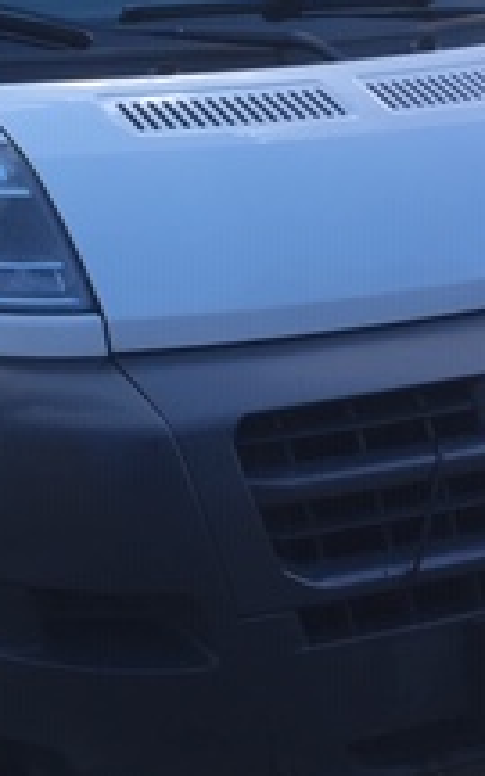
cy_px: 169
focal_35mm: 91
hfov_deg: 14.0
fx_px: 1925
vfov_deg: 22.5
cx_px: -50
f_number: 2.2
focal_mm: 4.15
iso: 25
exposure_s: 1/390
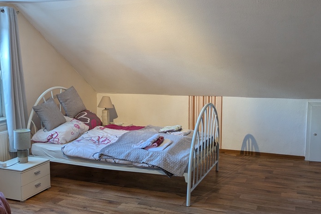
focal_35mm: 43
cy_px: 115
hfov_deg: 45.2
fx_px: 383
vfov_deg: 31.2
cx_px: 127
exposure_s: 1/25
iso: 78
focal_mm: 5.43
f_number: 1.89
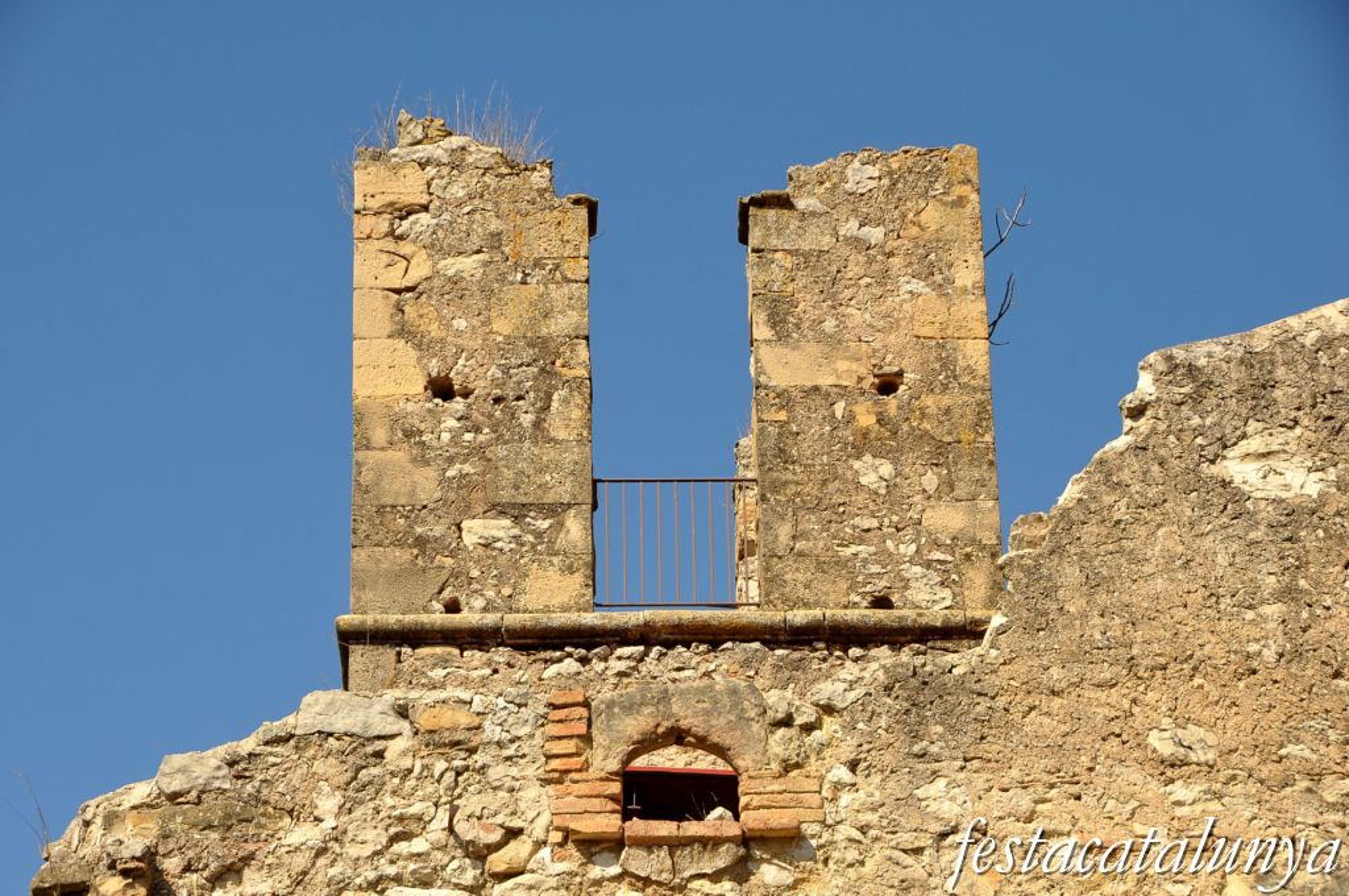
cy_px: 448
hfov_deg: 20.9
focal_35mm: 98
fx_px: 3649
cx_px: 674
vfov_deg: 14.0
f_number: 8
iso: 320
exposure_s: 1/1000
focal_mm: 65
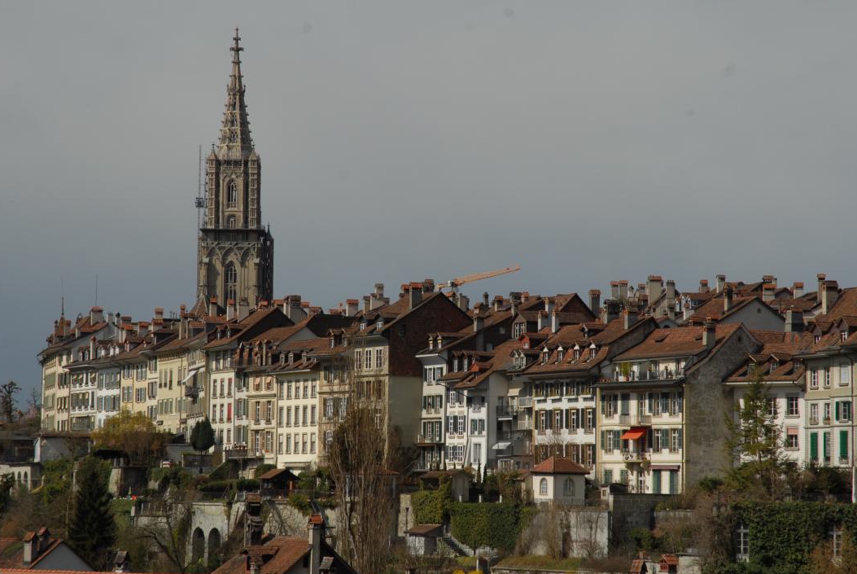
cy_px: 289
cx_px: 423
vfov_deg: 12.7
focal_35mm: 108
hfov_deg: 18.9
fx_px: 2574
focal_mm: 70
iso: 100
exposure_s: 1/320
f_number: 9
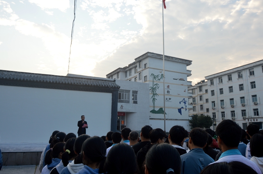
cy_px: 81
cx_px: 138
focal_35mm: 29
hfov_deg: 63.7
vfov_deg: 44.8
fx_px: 212
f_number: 6.3
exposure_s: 1/100
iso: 100
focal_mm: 18
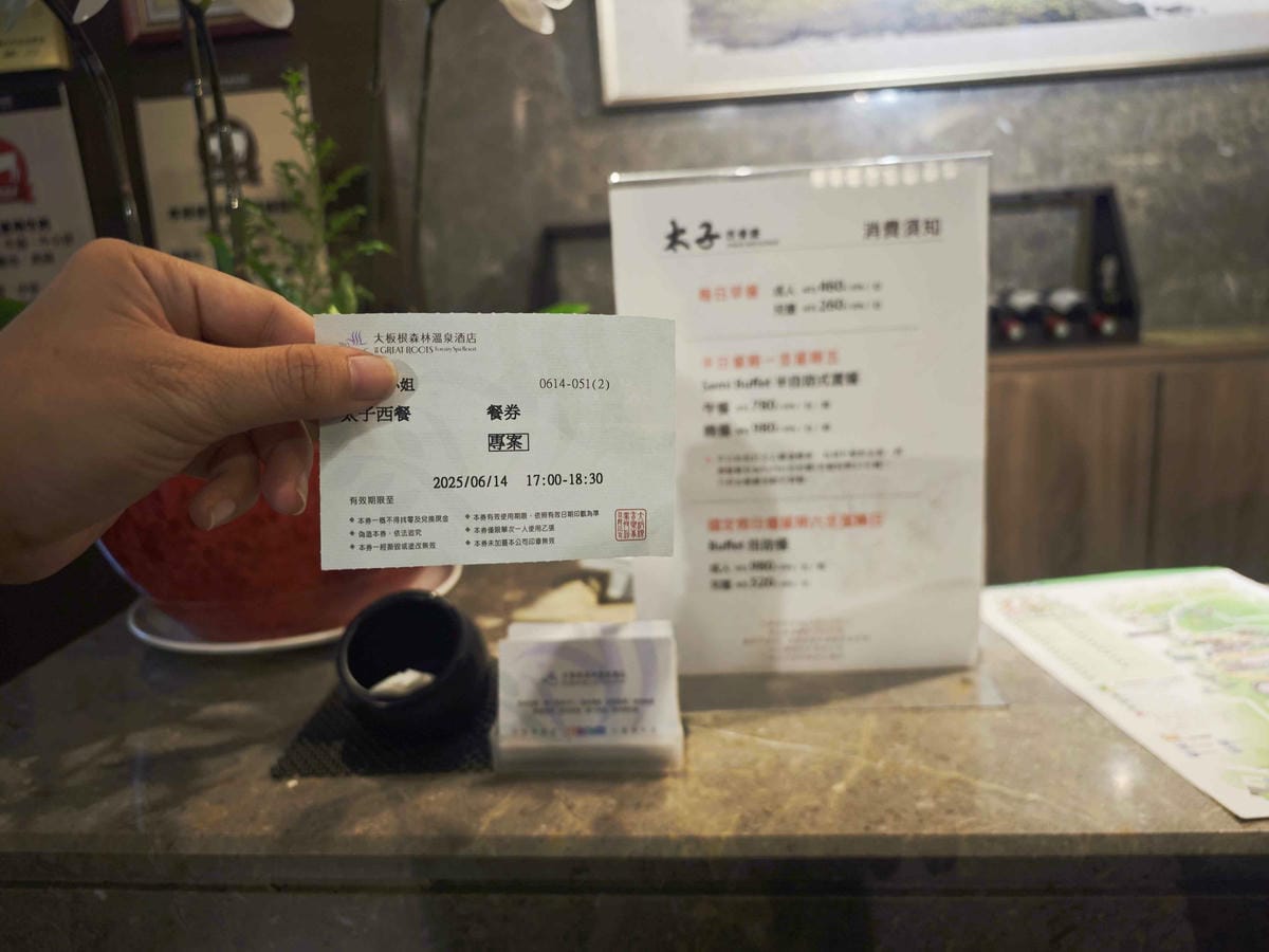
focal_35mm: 23
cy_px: 476
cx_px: 634
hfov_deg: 73.9
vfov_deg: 58.9
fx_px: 843
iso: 200
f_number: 2
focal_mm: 8.72
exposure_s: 1/60
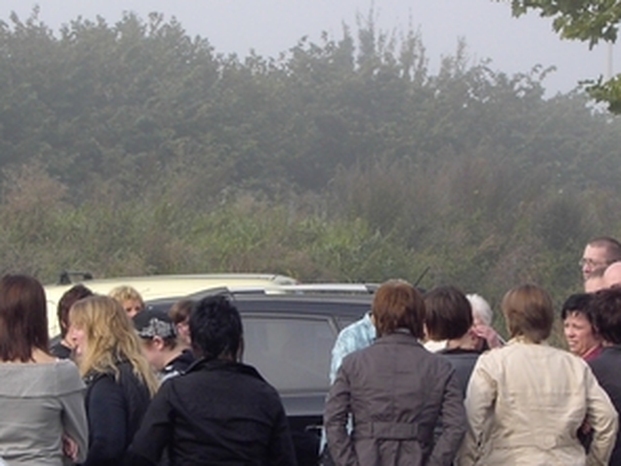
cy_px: 336
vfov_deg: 7.2
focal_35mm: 207
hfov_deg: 9.6
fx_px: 3714
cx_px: 342
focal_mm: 15.7
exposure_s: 1/200
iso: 70
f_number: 4.9
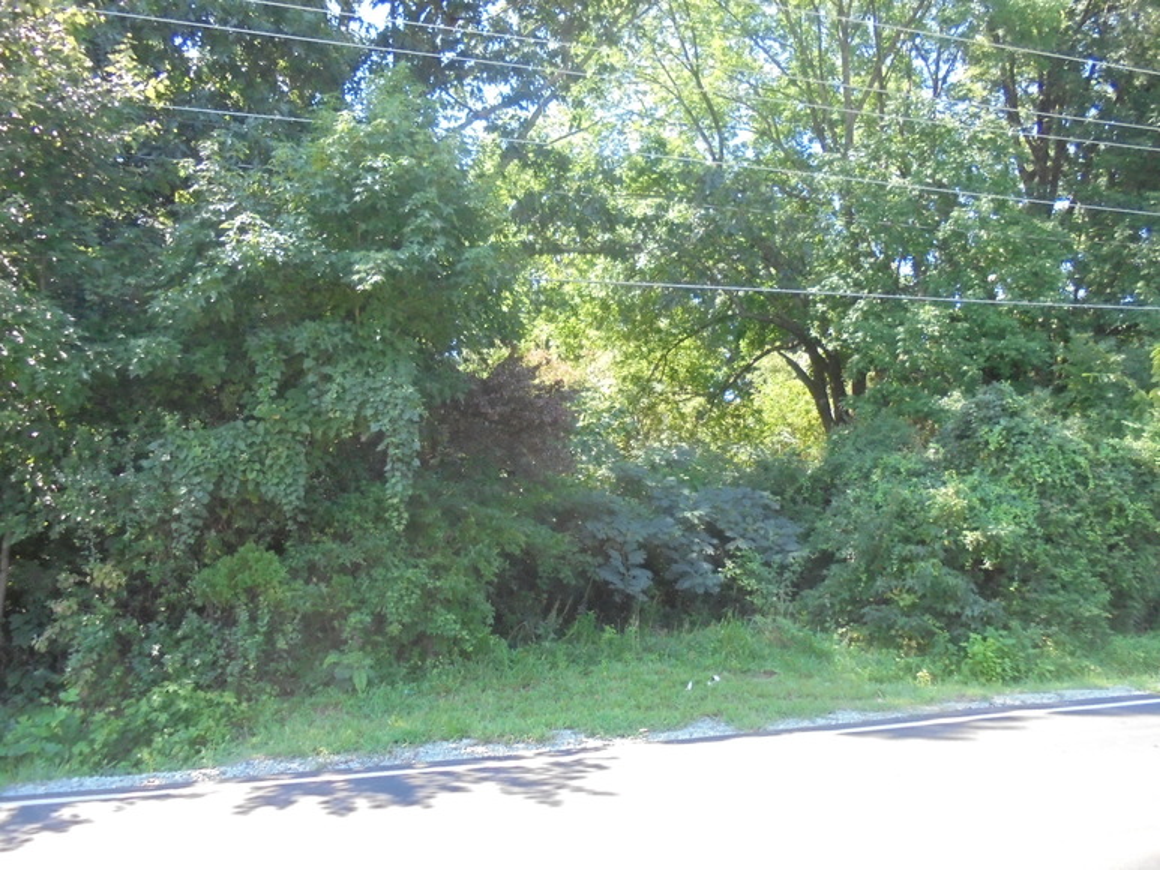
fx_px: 871
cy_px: 435
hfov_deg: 67.3
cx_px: 580
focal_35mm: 26
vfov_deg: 53.1
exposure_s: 1/250
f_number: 3.5
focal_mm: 4.6
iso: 400
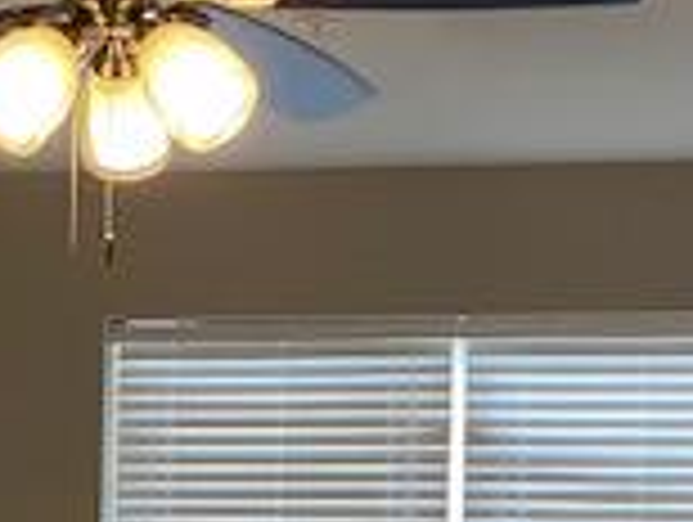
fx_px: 2165
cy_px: 639
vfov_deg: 13.3
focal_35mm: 108
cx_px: 243
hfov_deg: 18.1
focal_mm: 4.25
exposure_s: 1/60
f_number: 1.8
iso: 125
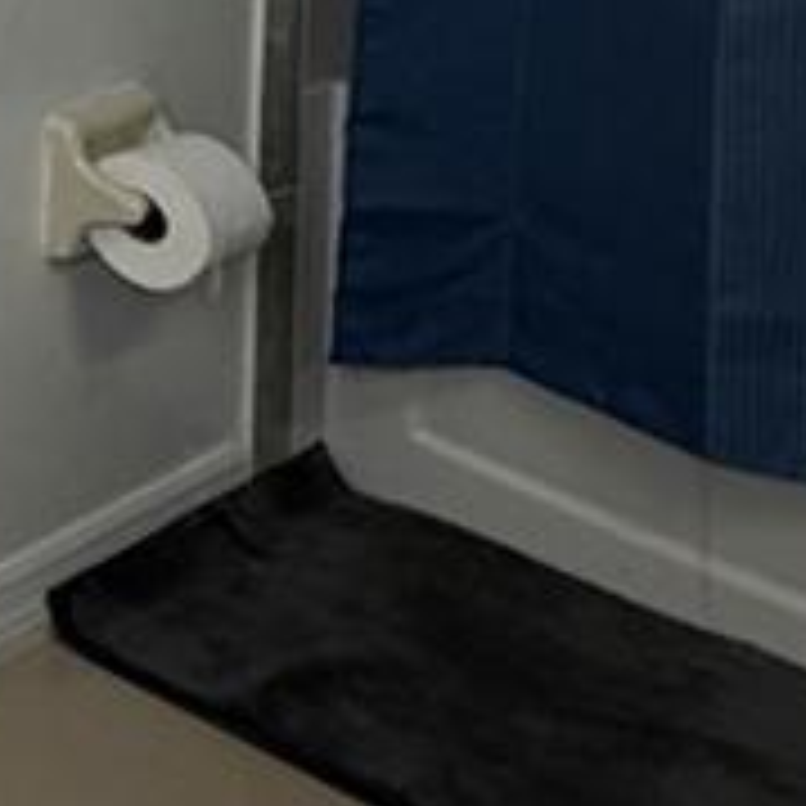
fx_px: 2186
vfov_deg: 17.9
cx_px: -1067
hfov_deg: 14.6
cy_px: -518
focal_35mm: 83
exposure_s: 1/120
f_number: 2.2
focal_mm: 2.22
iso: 100
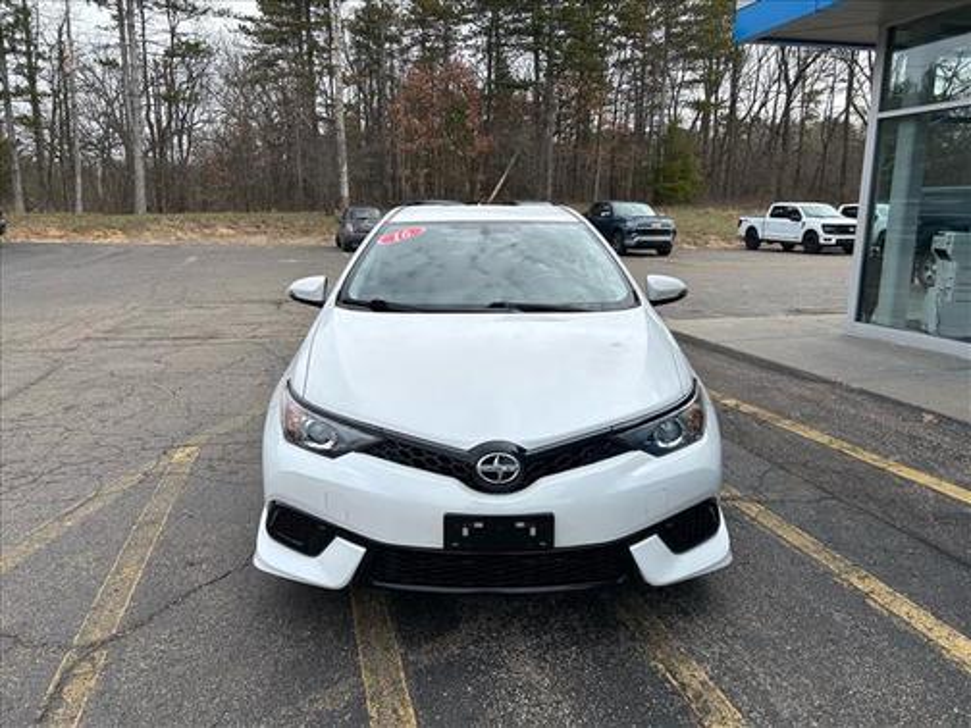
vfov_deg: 53.1
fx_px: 729
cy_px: 364
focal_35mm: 26
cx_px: 486
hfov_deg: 67.3
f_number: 1.5
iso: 50
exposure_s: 1/1645
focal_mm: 5.7
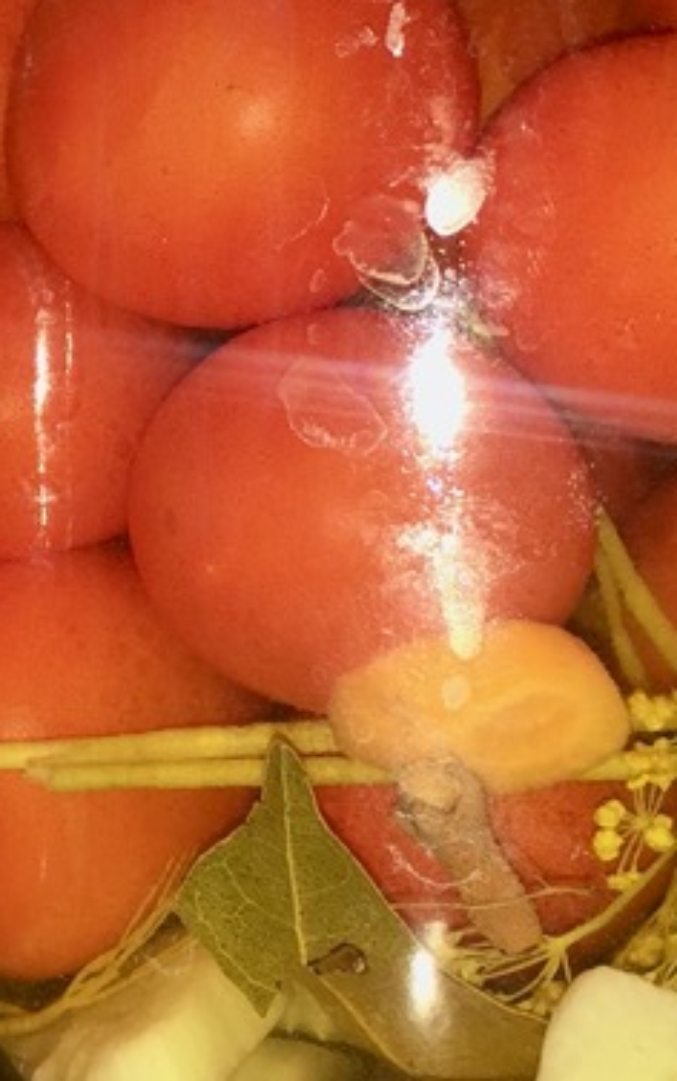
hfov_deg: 14.3
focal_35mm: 88
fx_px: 2595
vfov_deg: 23.5
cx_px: -186
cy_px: 393
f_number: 2.2
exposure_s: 1/39
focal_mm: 4.15
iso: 32
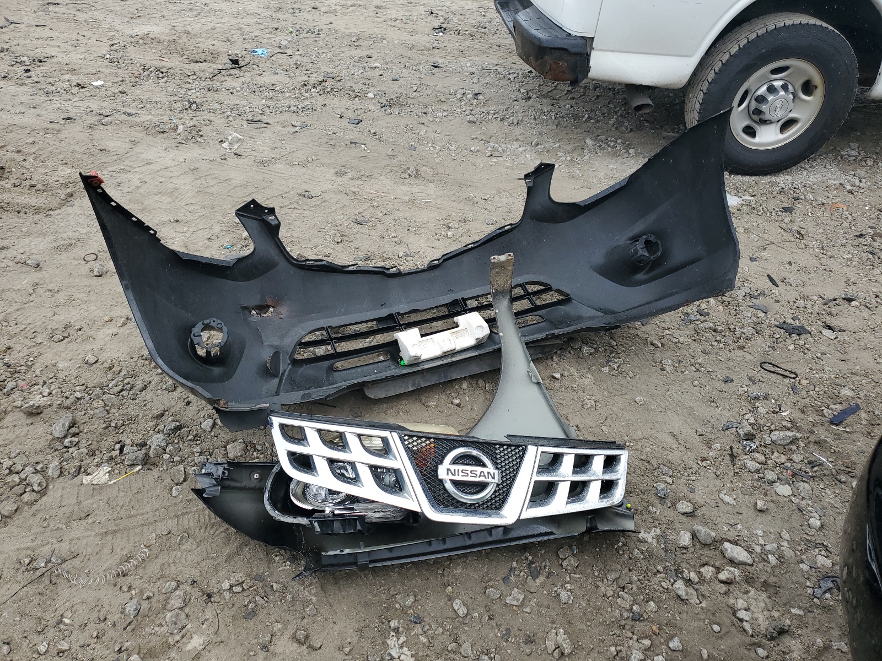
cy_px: 330
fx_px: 662
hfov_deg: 67.3
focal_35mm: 26
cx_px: 441
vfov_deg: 53.1
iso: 50
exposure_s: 1/1429
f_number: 1.5
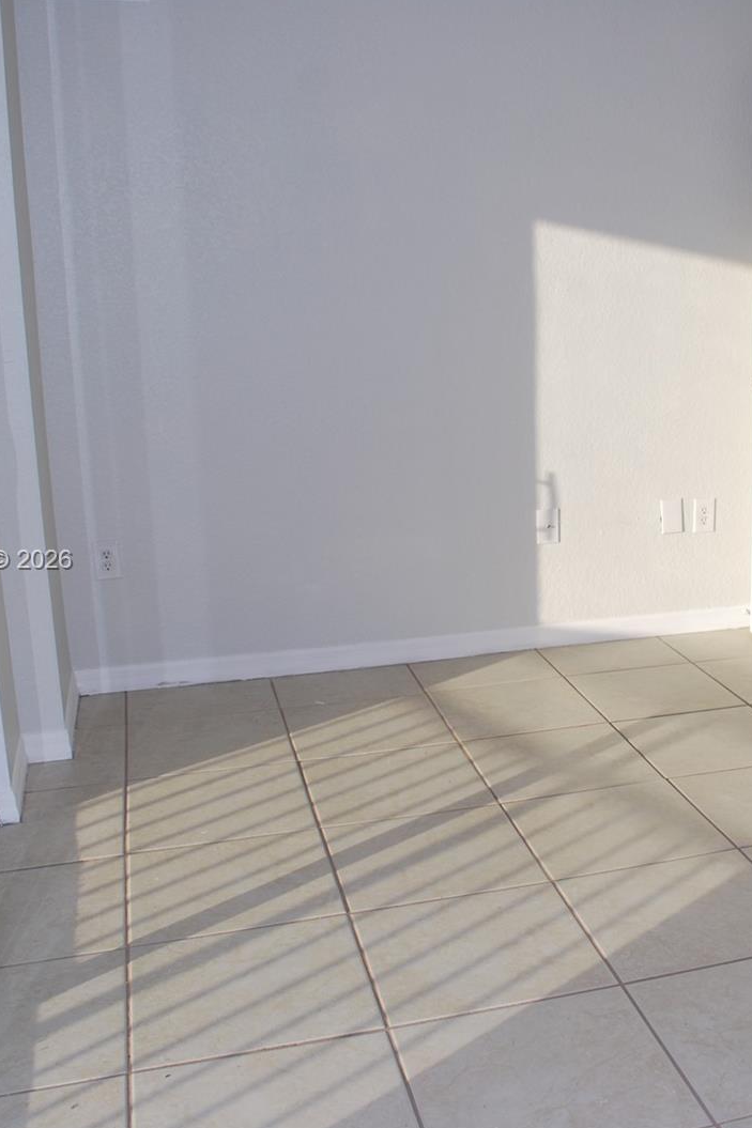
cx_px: 595
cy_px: 561
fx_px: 1285
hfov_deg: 31.8
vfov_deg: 47.4
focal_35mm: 41
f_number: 7.1
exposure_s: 1/200
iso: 100
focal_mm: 18
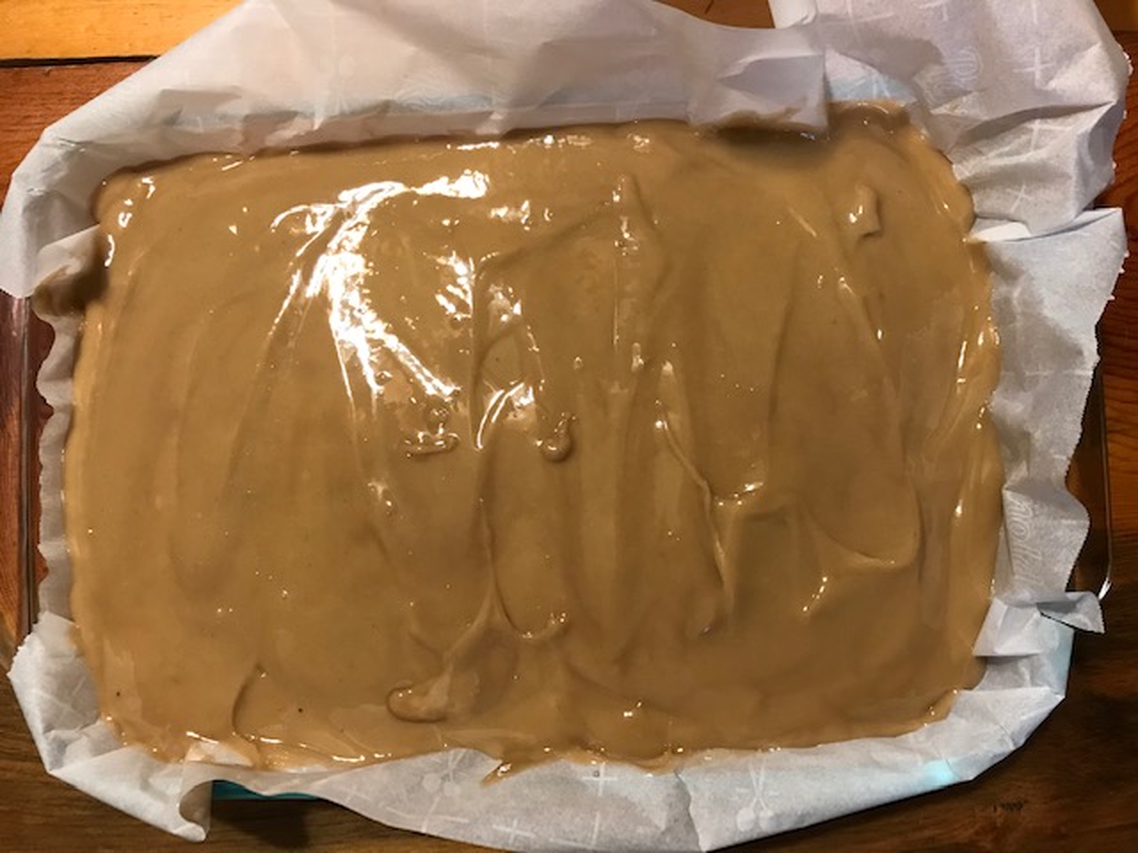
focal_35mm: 28
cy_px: 426
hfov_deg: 63.4
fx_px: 920
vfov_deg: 49.7
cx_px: 569
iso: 50
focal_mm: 3.99
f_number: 1.8
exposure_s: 1/15
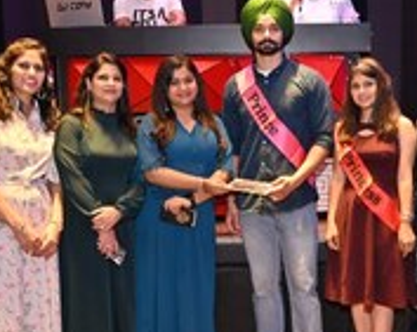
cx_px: 269
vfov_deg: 29.6
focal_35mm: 51
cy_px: 191
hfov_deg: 36.4
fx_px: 628
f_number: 5
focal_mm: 24
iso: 1250
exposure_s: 1/100
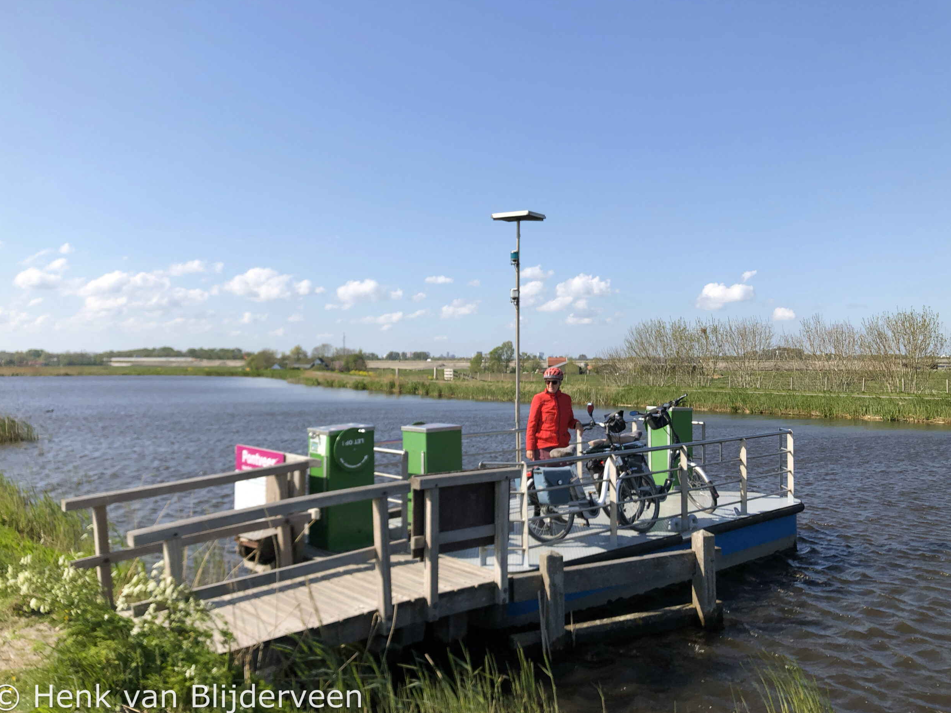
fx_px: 797
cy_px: 367
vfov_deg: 48.2
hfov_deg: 61.6
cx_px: 460
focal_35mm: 29
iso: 20
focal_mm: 3.99
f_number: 1.8
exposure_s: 1/2558
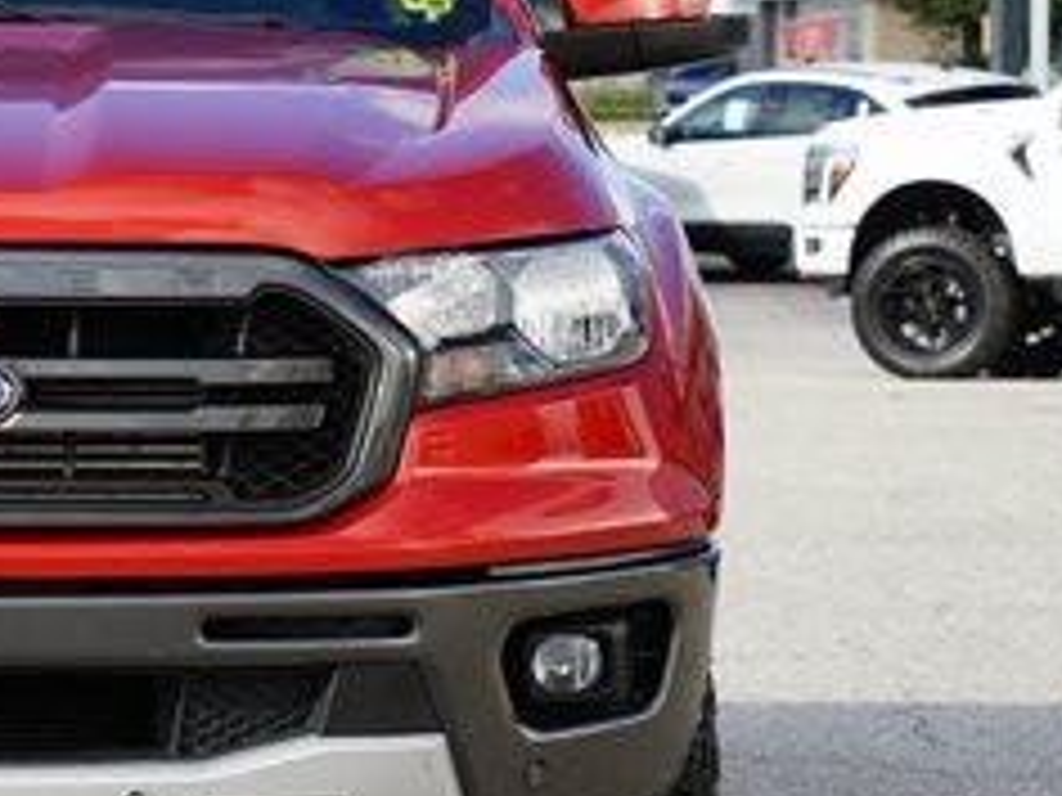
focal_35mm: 211
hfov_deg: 9.3
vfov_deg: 7.0
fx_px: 6473
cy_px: 344
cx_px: -104
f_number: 9
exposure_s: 1/125
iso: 100
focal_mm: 81
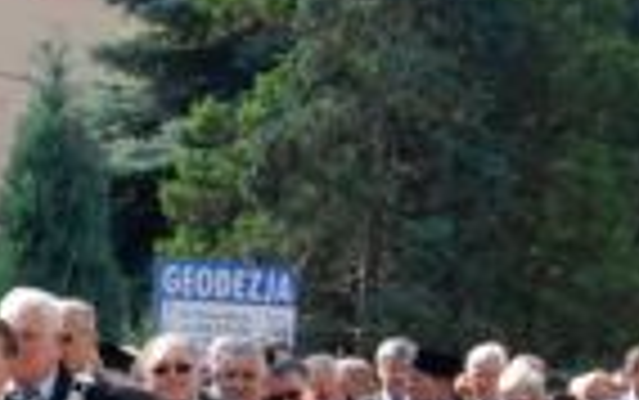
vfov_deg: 4.2
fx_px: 5385
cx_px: -353
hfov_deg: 6.7
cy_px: 467
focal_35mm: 309
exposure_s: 1/400
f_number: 10
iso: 800
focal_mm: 48
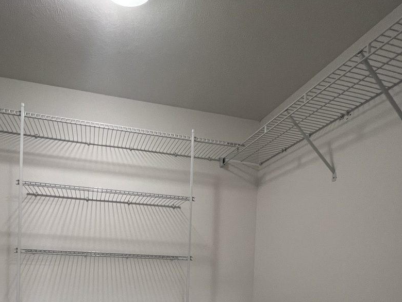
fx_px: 279
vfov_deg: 50.1
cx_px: 163
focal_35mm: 24
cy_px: 275
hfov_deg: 70.9
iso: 125
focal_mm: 1.57
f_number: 1.8
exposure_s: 1/60
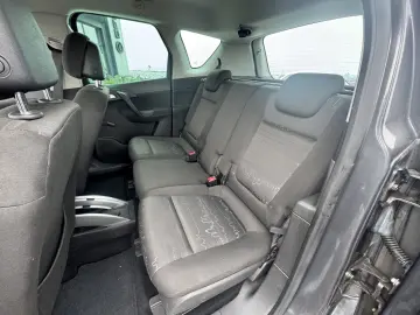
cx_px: 210
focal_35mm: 14
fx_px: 170
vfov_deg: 85.7
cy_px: 158
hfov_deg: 102.1
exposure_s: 1/99
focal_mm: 2.22
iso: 250
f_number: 2.2
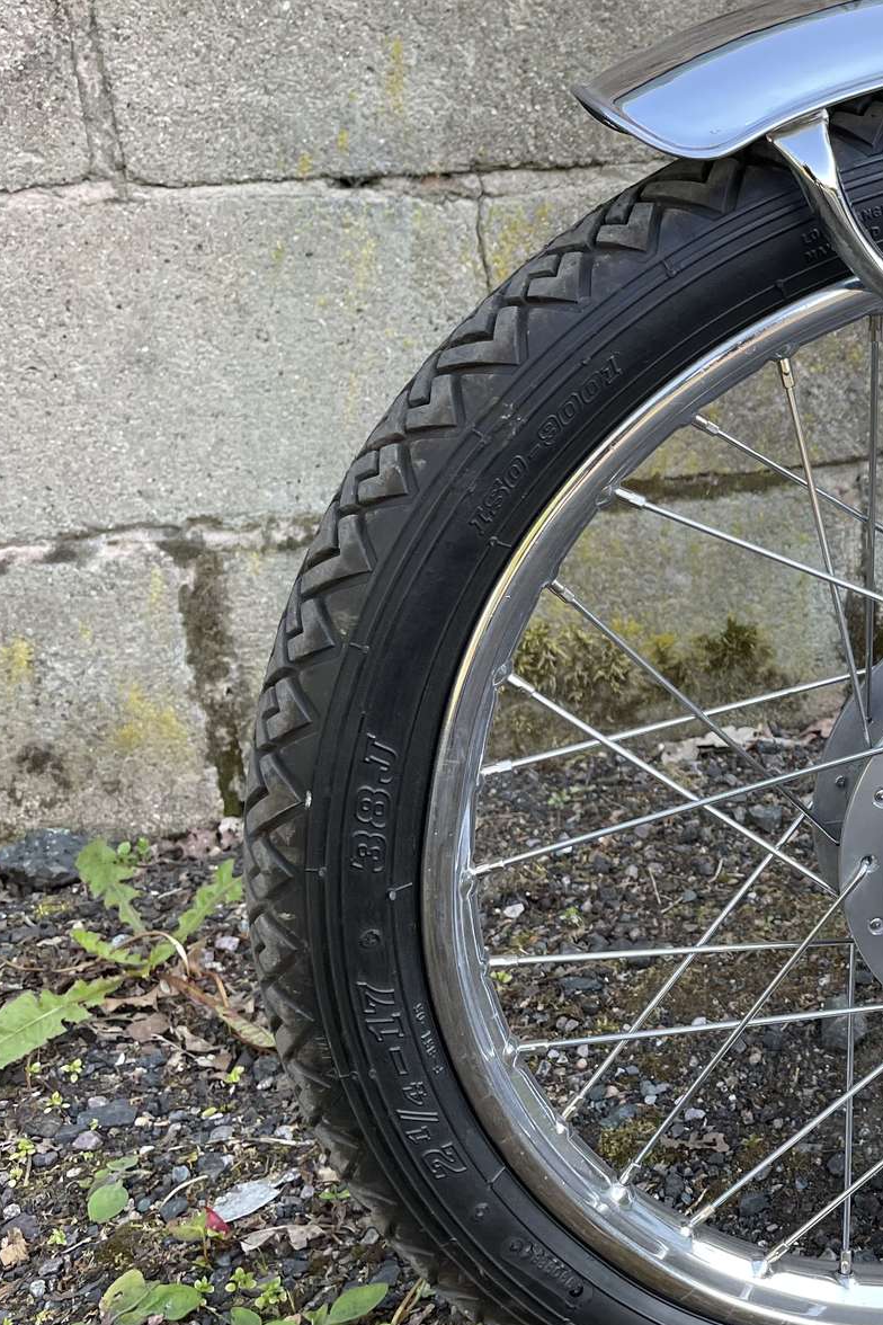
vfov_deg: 42.7
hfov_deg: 25.9
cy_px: 646
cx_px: 1079
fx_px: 1692
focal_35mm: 46
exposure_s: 1/121
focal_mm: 4.2
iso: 40
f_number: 1.6
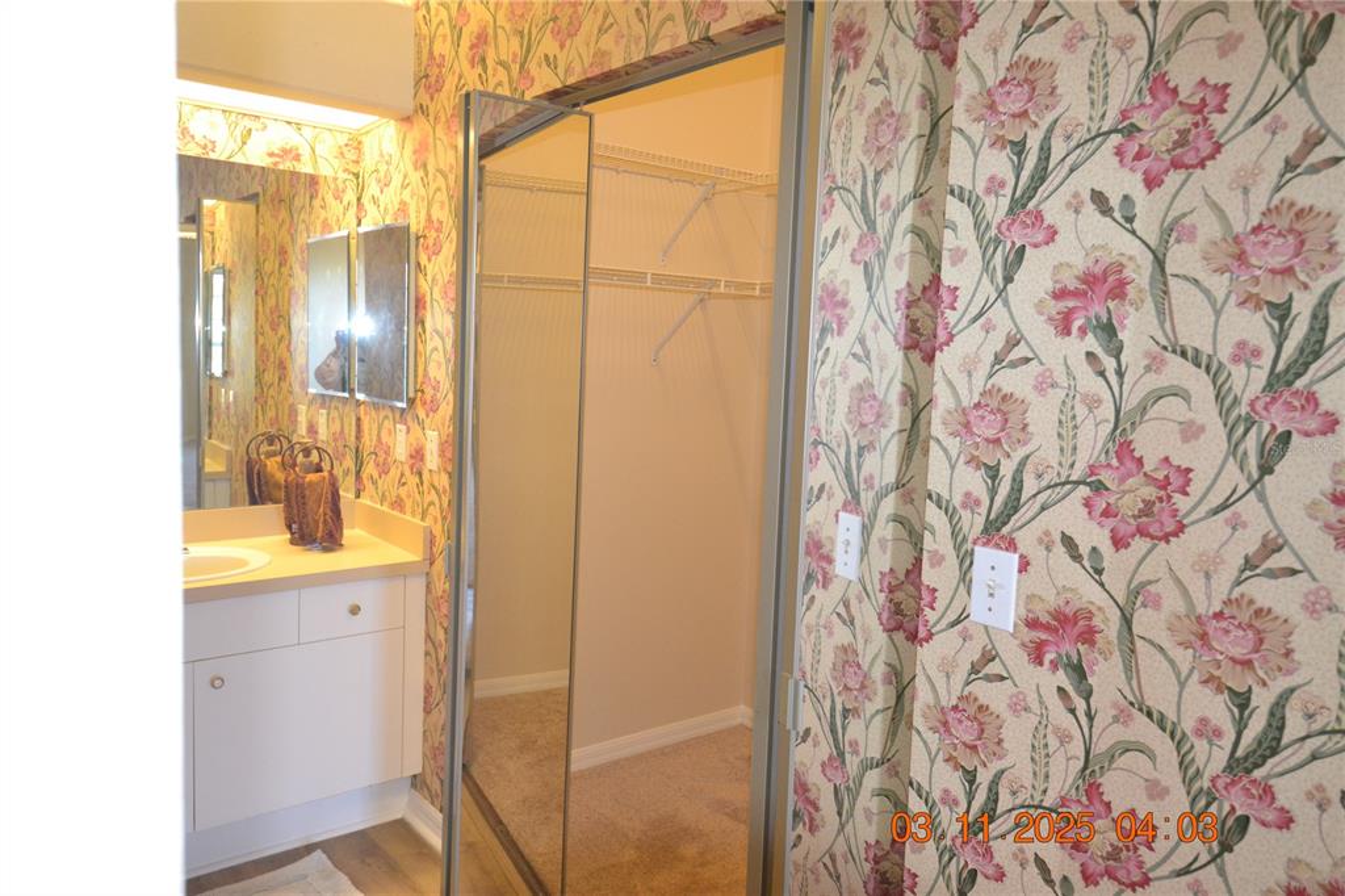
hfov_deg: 70.5
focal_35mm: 26
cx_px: 672
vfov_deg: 50.4
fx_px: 952
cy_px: 448
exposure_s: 1/60
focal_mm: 17
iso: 1600
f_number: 4.2
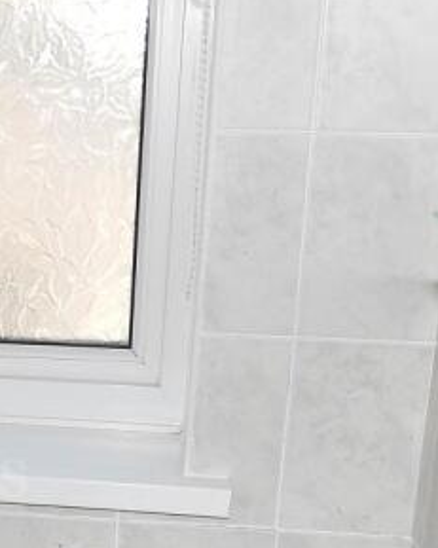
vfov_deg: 19.5
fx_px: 1573
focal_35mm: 97
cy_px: 477
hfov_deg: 14.9
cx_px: -184
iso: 200
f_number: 4.5
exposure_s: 1/200
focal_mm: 14
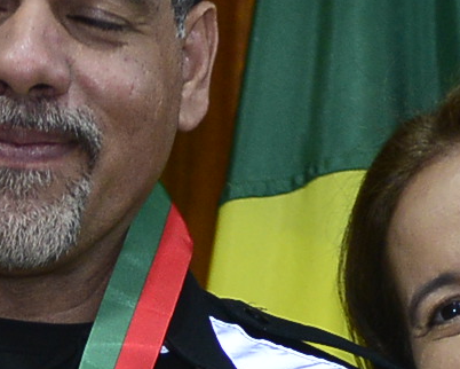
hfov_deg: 4.7
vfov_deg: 3.8
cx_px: -301
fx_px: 5544
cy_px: 753
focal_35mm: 407
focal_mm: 58
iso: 1600
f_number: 3.5
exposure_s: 1/125
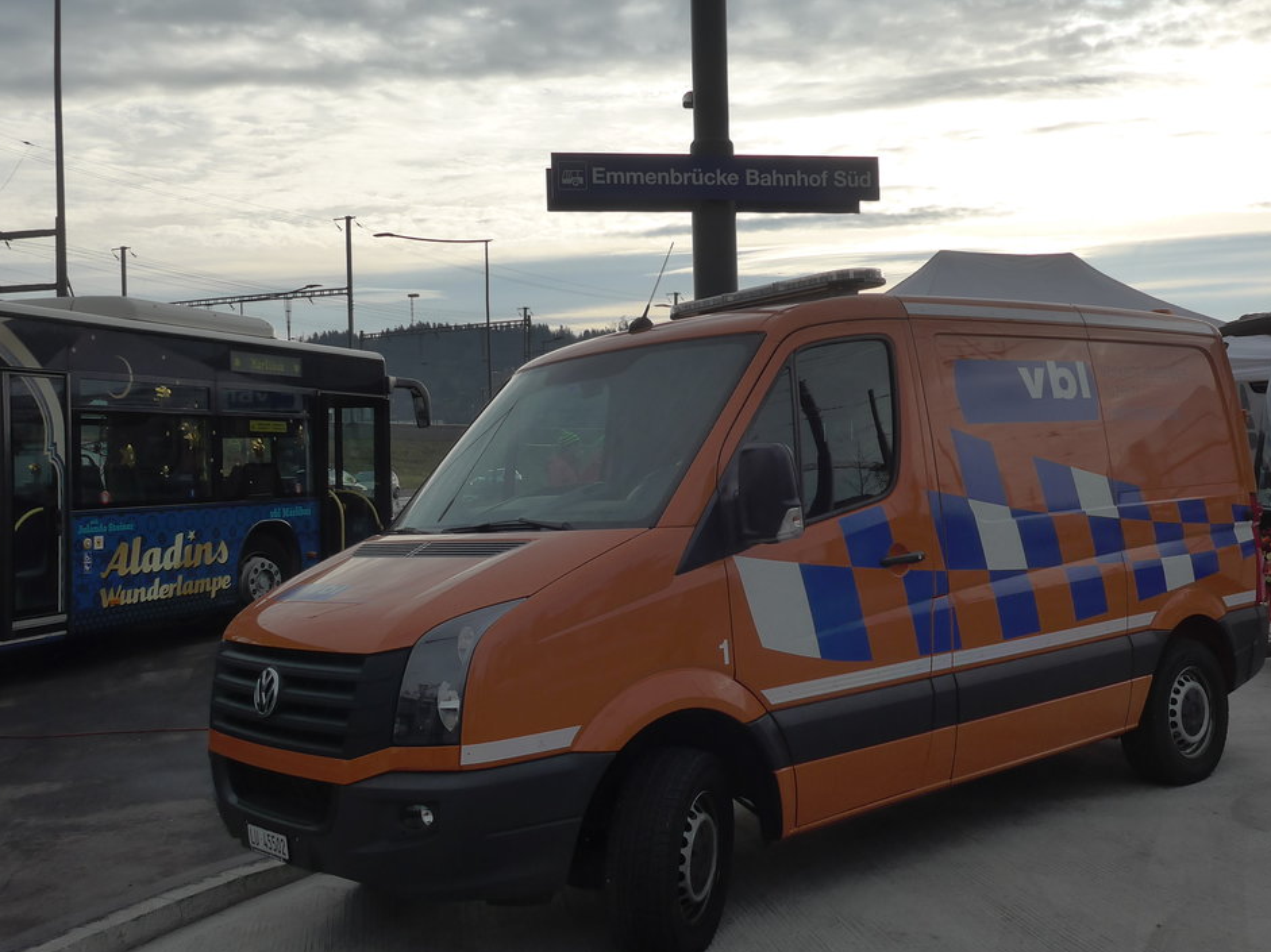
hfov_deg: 50.1
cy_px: 466
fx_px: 1358
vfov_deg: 38.6
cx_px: 659
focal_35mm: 37
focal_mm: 6
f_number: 5
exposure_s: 1/800
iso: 160
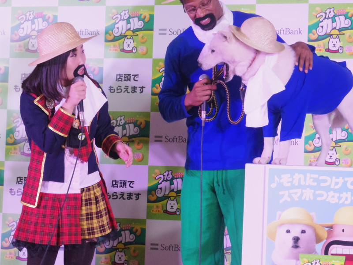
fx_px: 1407
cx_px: 176
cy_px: 132
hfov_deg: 14.3
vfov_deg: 10.7
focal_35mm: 138
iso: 2000
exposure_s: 1/100
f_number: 5.6
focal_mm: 24.9
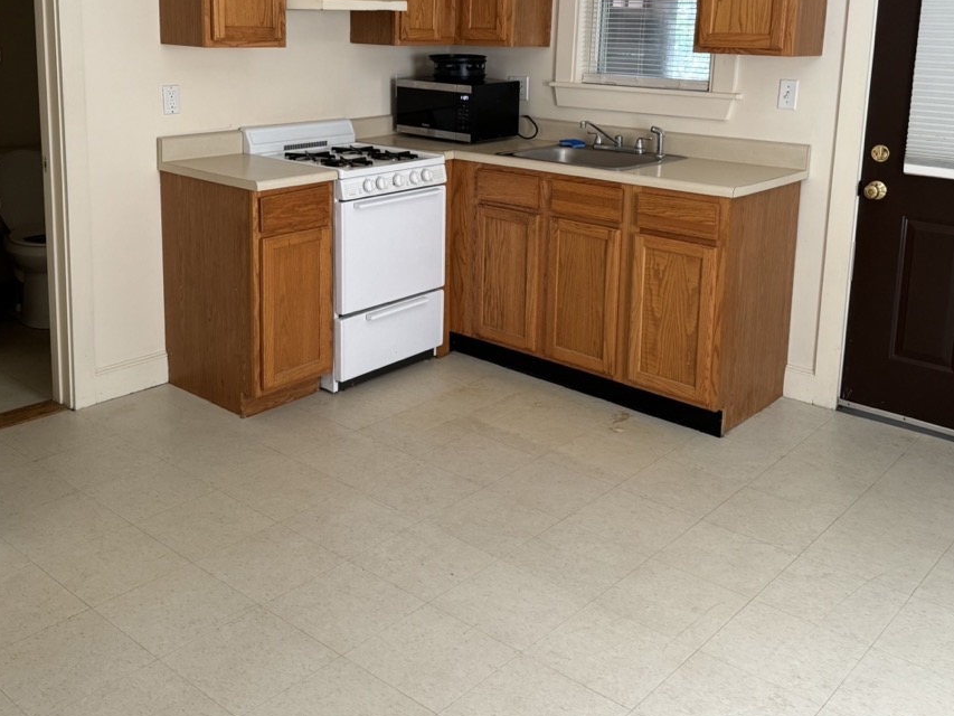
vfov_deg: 38.7
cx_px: 425
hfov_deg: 51.2
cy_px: 186
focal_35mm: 36
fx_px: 992
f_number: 1.78
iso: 200
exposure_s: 1/105
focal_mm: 6.76
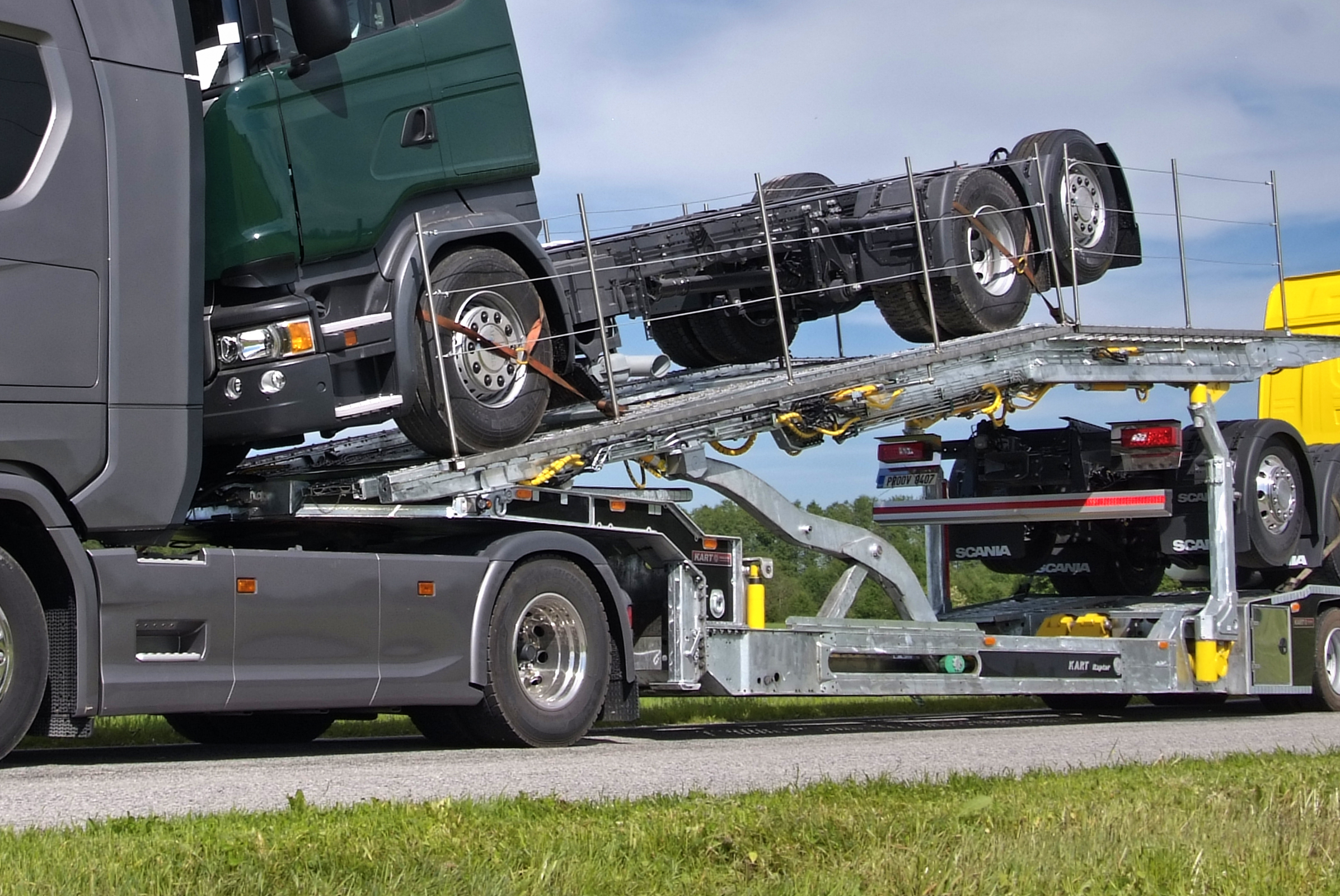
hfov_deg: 31.1
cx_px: 446
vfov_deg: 21.2
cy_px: 296
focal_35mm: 64
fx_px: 2385
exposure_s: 1/200
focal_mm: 24
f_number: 9
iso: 100
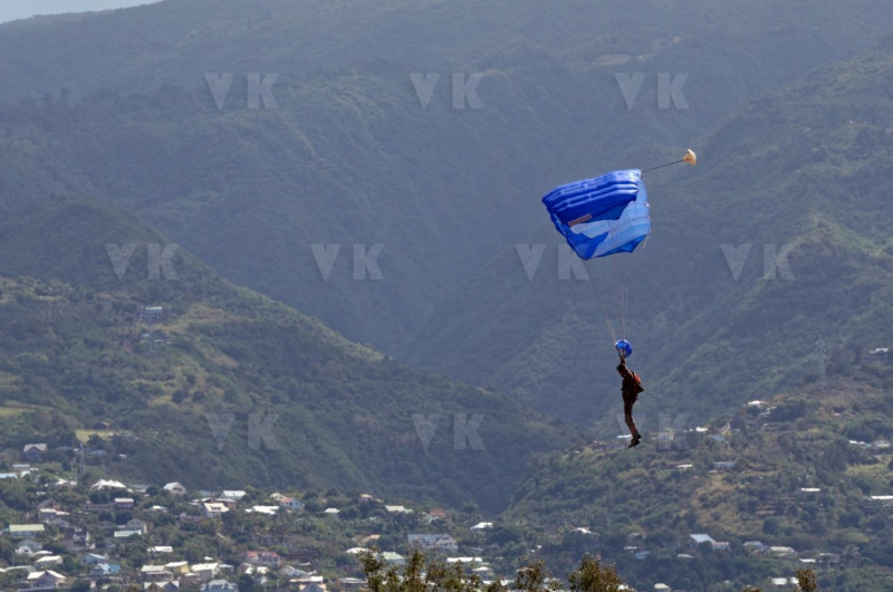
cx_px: 446
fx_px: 7427
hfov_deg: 6.9
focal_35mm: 300
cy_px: 296
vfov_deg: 4.6
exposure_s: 1/1250
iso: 160
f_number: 6.3
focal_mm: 200
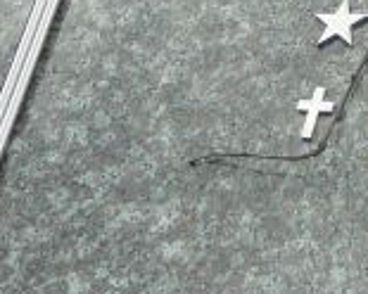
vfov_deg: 7.8
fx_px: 2146
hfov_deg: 9.5
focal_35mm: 197
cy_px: -90
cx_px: 586
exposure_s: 1/500
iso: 80
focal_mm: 7.3
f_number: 3.4
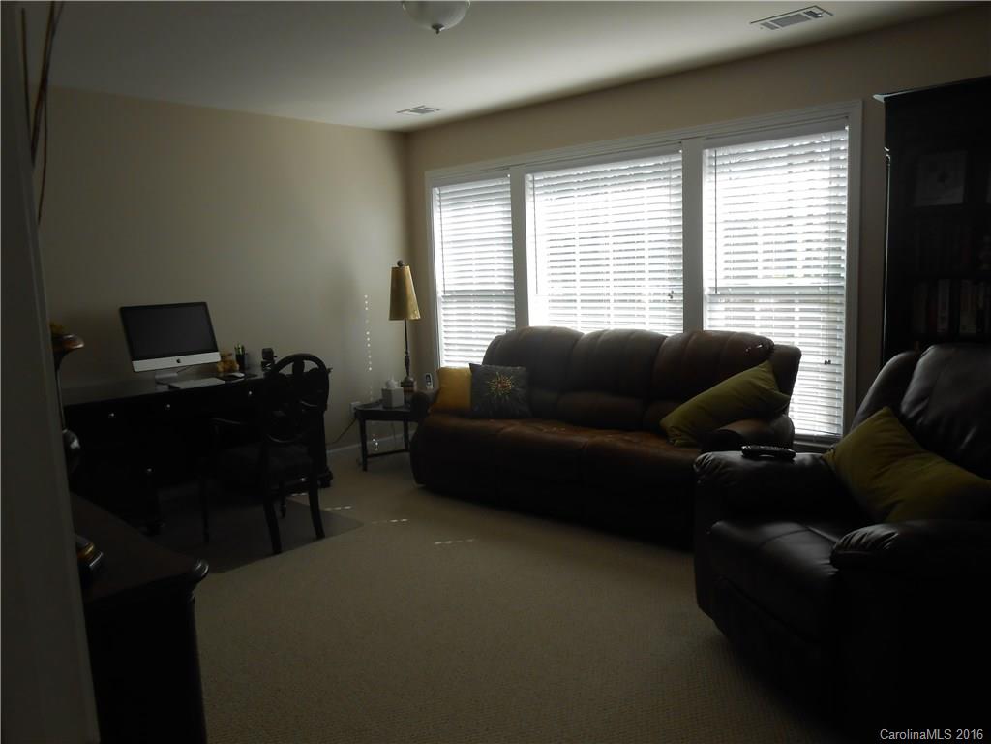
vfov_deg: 53.1
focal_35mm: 26
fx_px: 744
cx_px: 496
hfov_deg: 67.3
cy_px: 372
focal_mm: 4.6
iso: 80
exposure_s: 1/80
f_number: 3.5
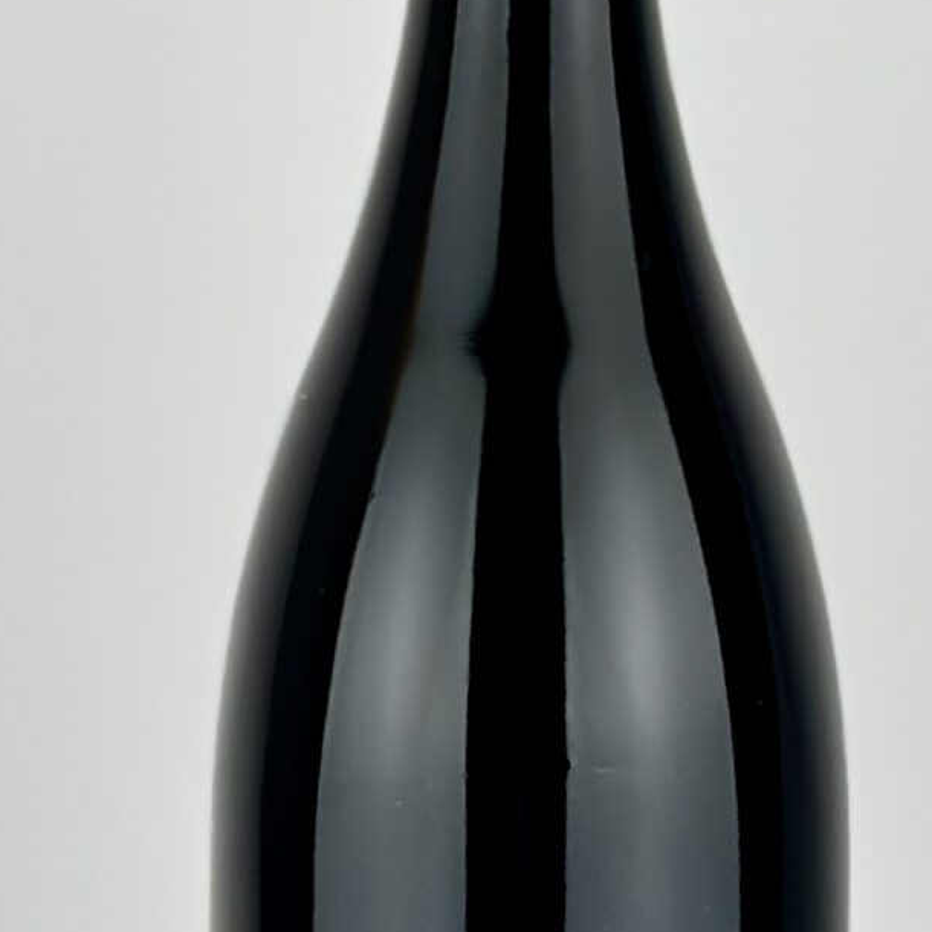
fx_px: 5422
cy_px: 527
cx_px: 567
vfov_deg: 9.8
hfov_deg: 9.8
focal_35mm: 178
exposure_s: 1/642
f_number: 1.78
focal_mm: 6.86
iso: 80
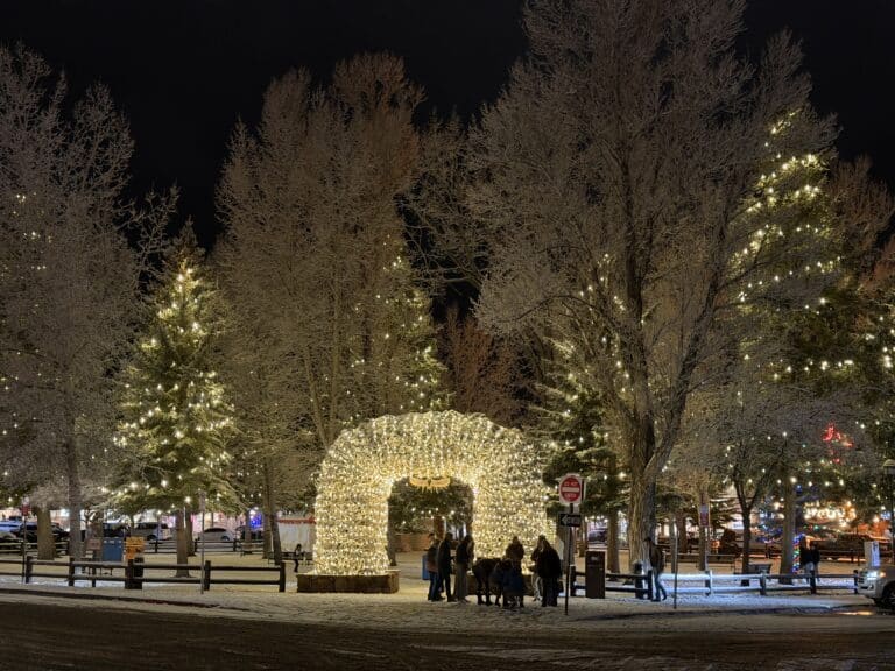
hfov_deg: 39.7
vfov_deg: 30.3
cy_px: 336
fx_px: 1241
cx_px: 448
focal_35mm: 48
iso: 800
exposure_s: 1/30
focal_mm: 6.76
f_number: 1.78
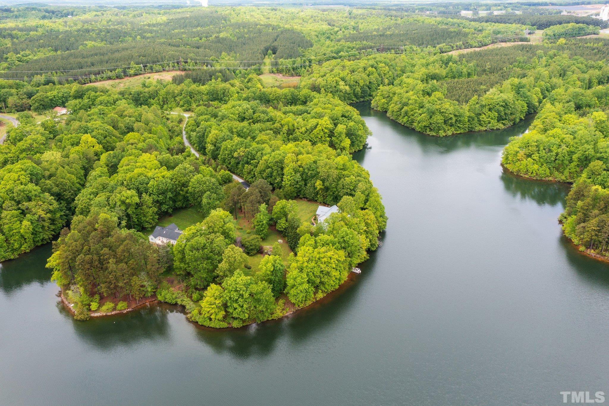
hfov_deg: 65.5
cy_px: 203
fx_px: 473
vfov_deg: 46.4
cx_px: 304
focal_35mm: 28
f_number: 4.5
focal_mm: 10.26
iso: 100
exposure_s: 1/160
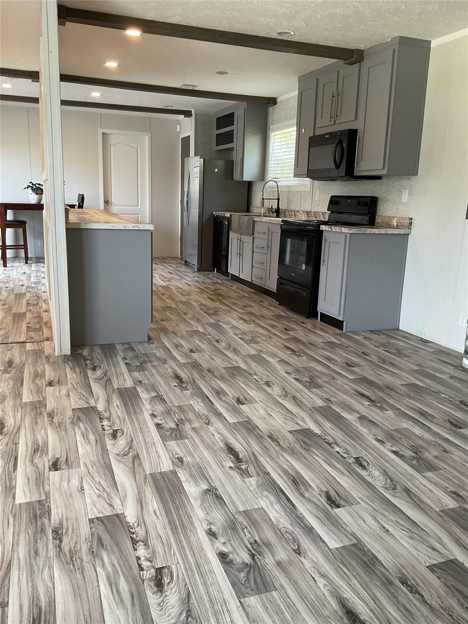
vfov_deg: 61.7
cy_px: 312
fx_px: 523
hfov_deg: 48.2
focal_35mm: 29
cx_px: 234
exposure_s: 1/60
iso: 80
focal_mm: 3
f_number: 1.8
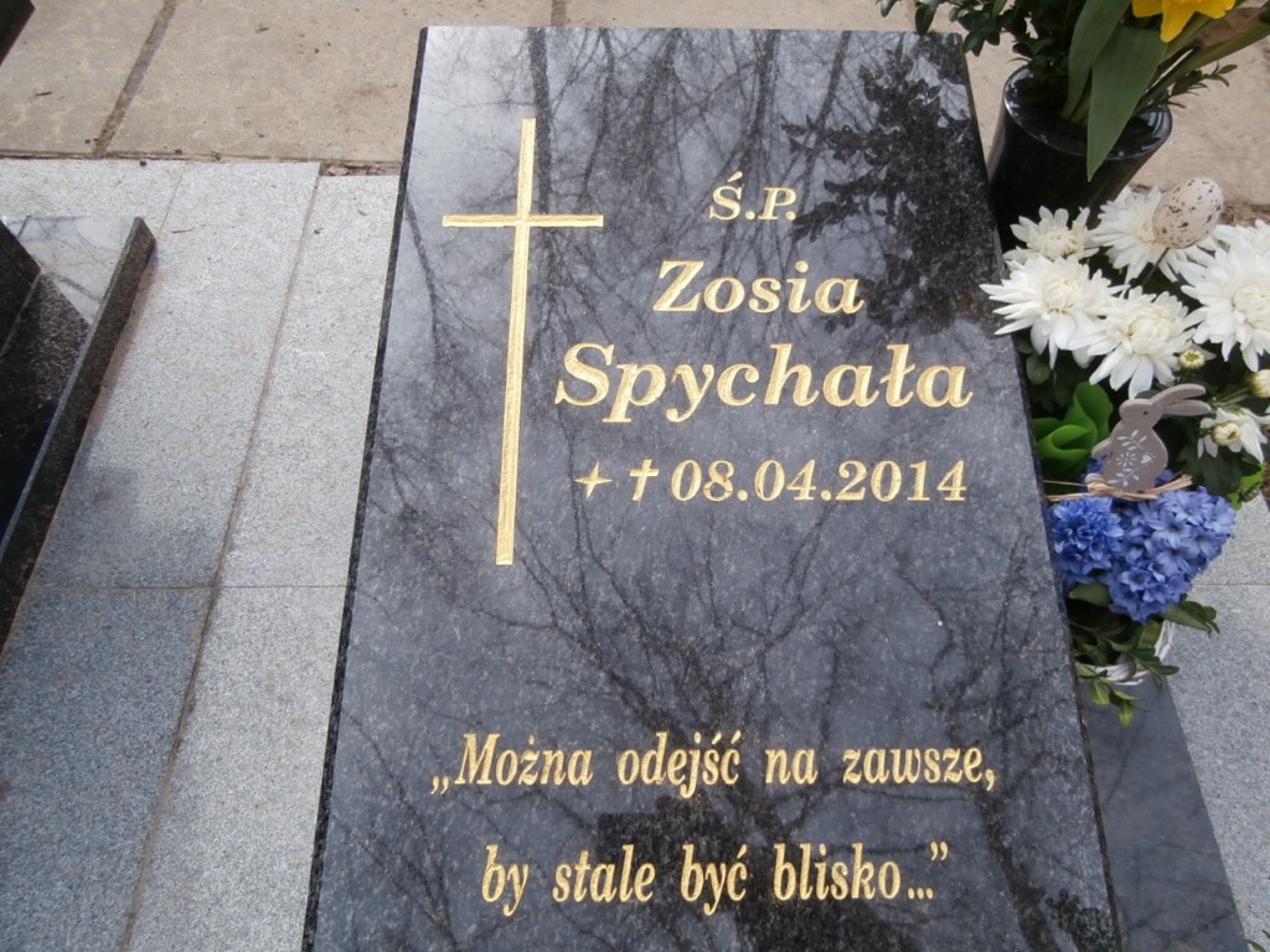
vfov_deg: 56.8
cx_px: 635
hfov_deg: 71.6
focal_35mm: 24
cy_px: 476
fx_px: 881
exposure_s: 1/400
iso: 100
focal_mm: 4.2
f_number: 3
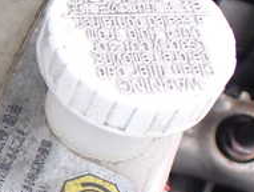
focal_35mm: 94
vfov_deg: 15.8
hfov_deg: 18.9
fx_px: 691
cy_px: 117
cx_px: -98
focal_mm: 5.4
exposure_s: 1/125
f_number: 2.3
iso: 160
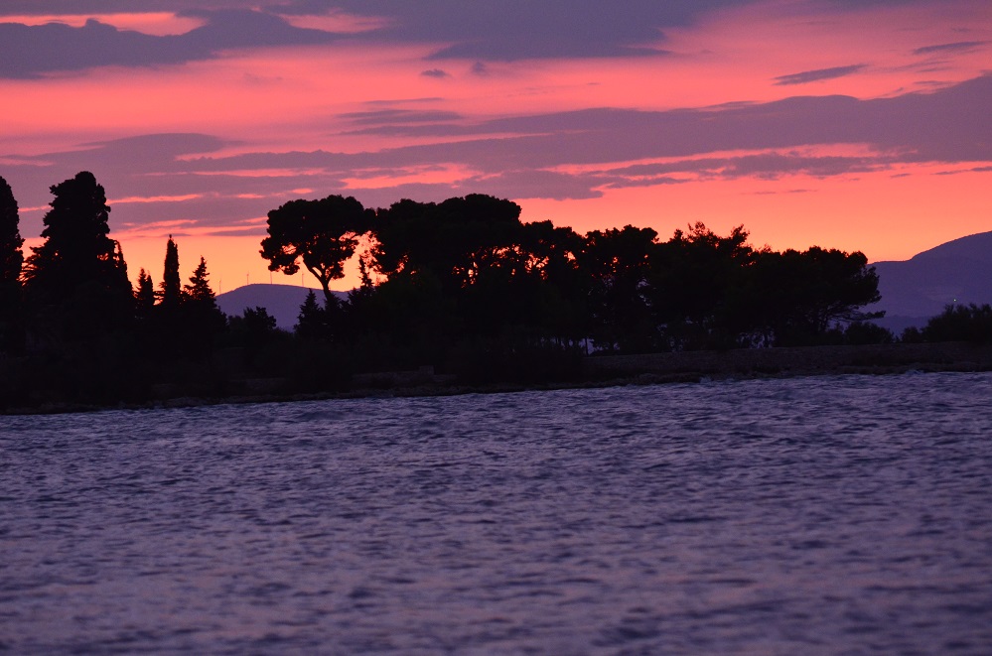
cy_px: 328
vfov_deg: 4.9
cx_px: 496
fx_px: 7628
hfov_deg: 7.4
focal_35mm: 278
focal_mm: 185
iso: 1600
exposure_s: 1/6
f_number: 5
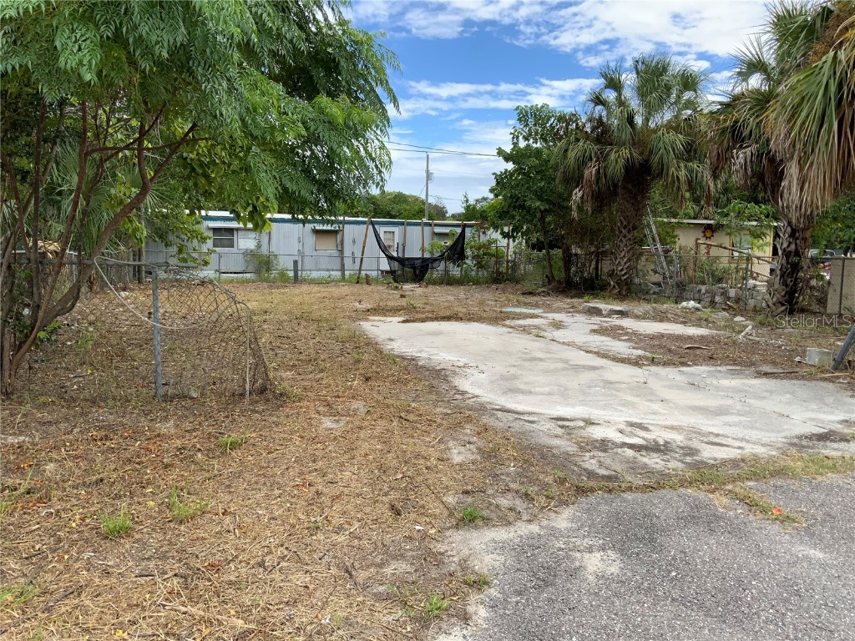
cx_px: 428
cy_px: 320
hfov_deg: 61.7
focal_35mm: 29
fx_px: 716
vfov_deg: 48.2
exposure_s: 1/929
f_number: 1.8
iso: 16
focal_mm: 3
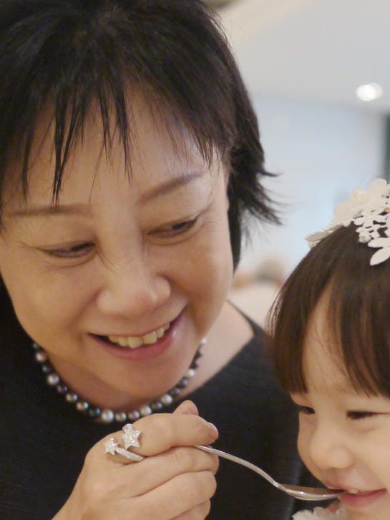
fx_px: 1322
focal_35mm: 88
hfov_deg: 16.7
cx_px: 281
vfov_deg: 21.7
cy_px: 470
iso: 500
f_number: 1.7
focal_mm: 20
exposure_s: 1/60
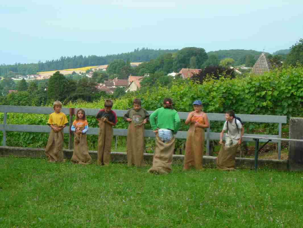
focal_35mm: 116
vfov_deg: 12.8
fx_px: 1016
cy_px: 114
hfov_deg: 17.0
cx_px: 152
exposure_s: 1/115
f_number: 5.3
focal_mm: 19.2
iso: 50
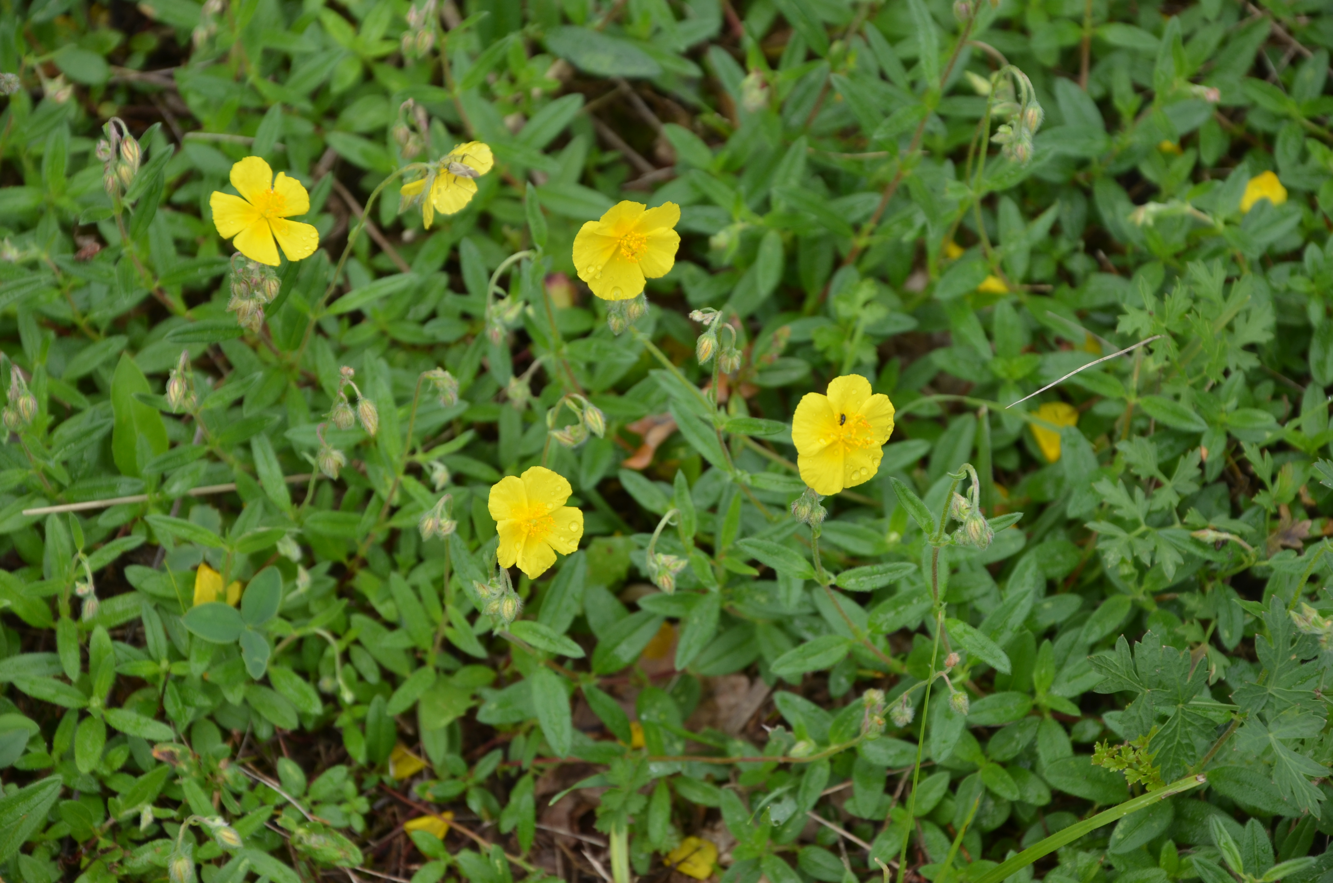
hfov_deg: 13.1
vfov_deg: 8.7
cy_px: 442
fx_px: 5820
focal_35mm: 158
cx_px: 666
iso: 200
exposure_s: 1/250
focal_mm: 105
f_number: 8
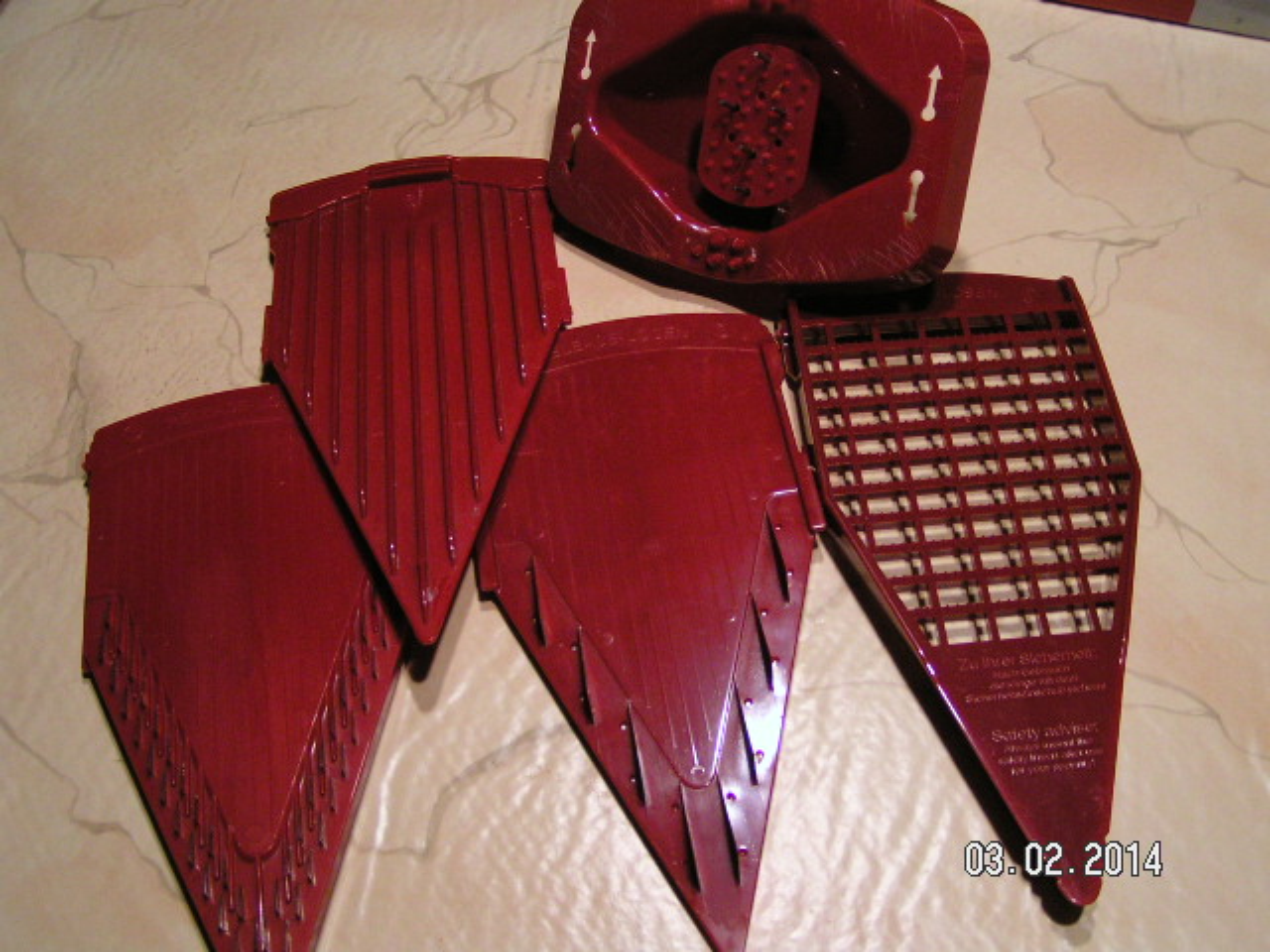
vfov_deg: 37.7
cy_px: 476
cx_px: 635
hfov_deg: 49.0
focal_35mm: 38
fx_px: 1394
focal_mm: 5.8
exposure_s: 1/50
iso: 200
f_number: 2.8
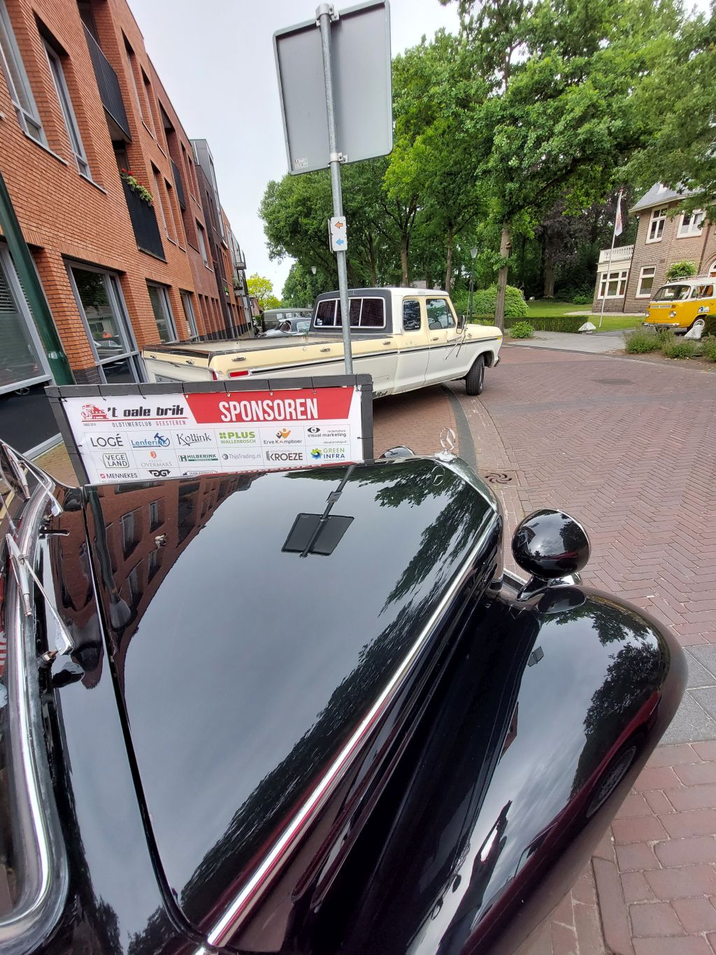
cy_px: 478
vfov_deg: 106.2
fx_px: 358
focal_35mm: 13
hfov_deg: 89.9
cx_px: 358
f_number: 2.2
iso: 50
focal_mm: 1.74
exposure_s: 1/367
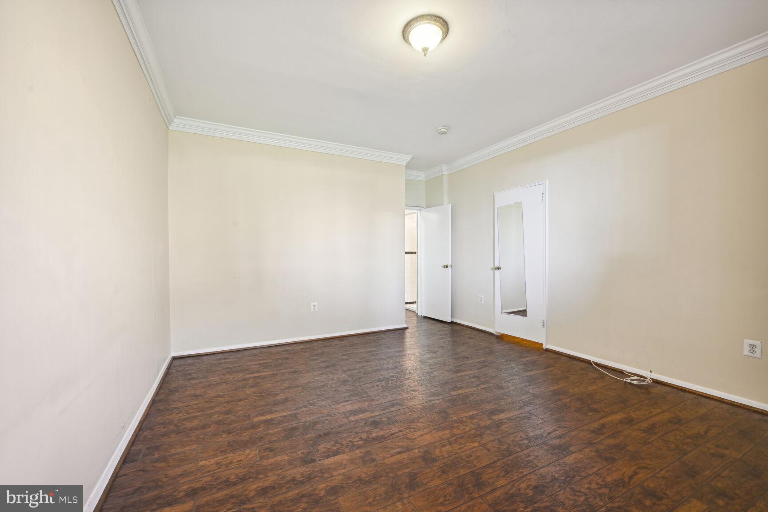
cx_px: 384
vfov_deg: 81.2
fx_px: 299
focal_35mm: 14
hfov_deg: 104.3
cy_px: 256
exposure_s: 1/2.5
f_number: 9
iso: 200
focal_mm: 14
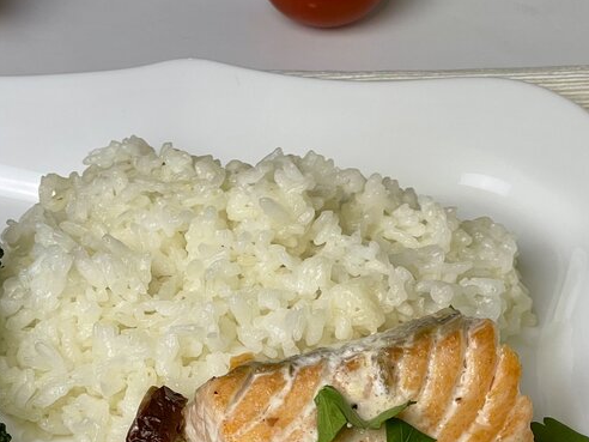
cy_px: 426
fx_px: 2229
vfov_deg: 11.2
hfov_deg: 15.0
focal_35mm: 131
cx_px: 198
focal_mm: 7.5
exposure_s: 1/122
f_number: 2.2
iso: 50
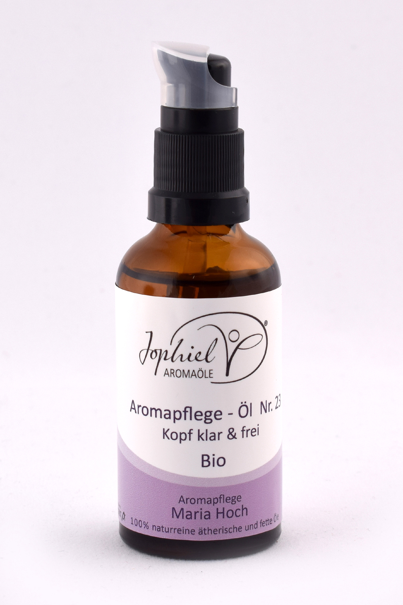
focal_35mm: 72
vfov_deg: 28.1
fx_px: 1209
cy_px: 302
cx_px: 202
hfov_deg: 18.9
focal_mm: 48
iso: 100
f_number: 11
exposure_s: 1/125
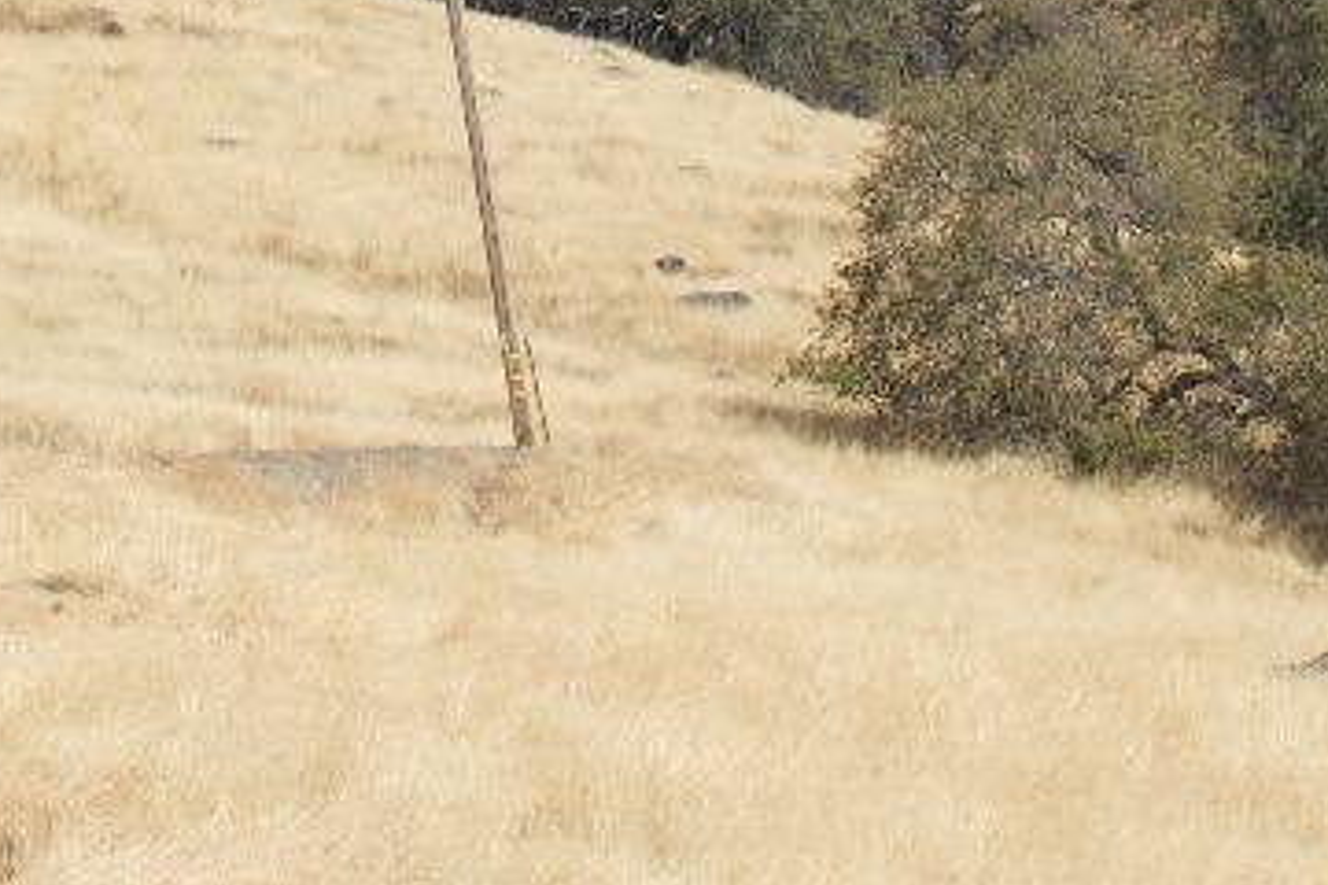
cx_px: -243
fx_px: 9222
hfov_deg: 8.2
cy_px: -955
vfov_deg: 5.4
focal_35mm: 250
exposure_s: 1/320
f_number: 9
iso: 100
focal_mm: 40
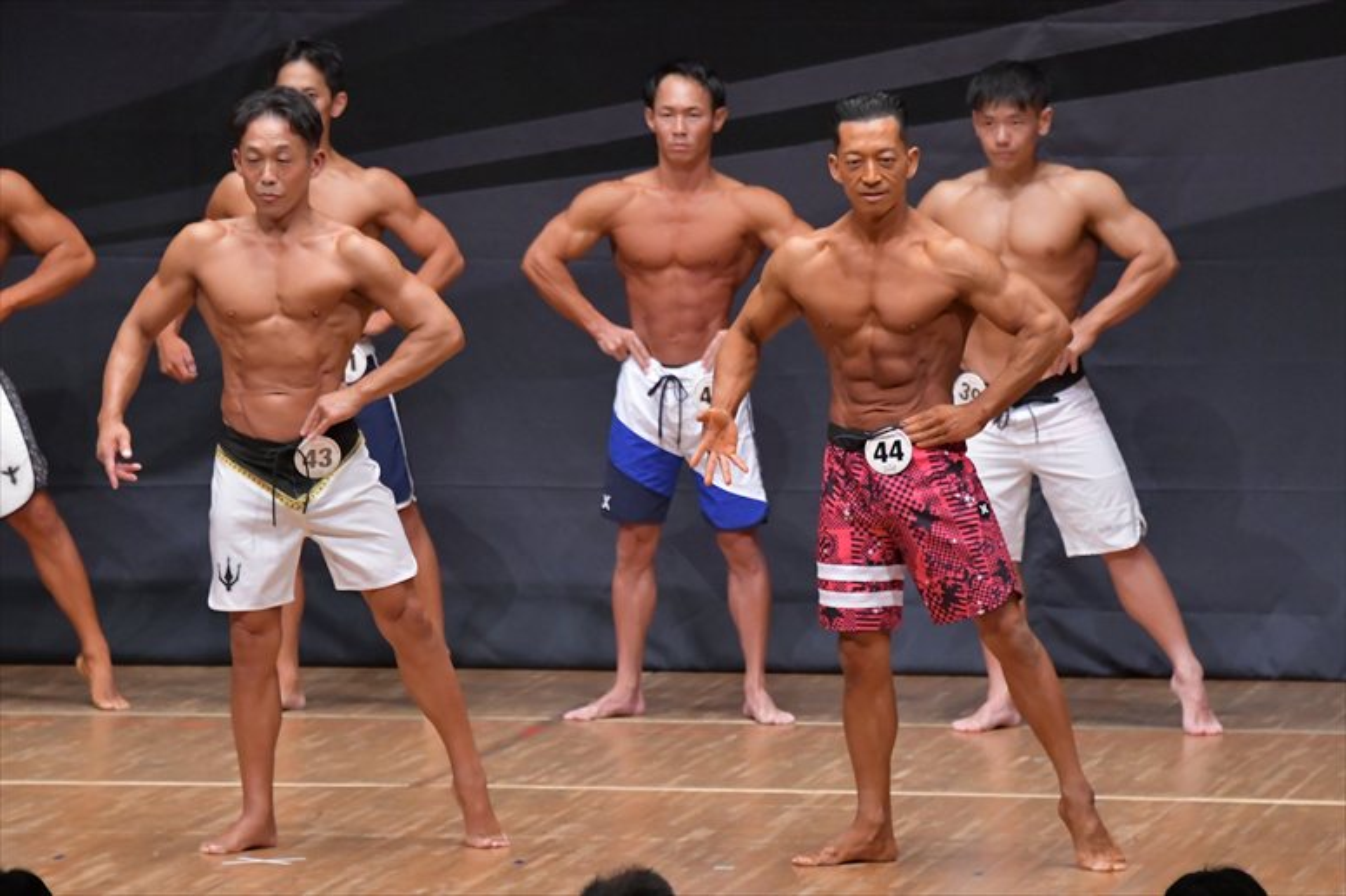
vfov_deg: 4.6
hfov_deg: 6.9
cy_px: 448
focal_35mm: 300
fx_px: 11211
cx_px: 673
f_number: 5.6
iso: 6400
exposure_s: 1/400
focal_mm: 200
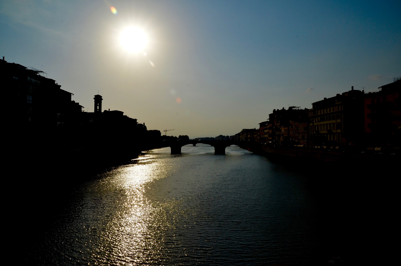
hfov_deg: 70.5
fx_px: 283
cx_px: 200
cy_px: 133
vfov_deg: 50.2
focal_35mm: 26
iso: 250
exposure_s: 1/1600
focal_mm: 17
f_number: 16
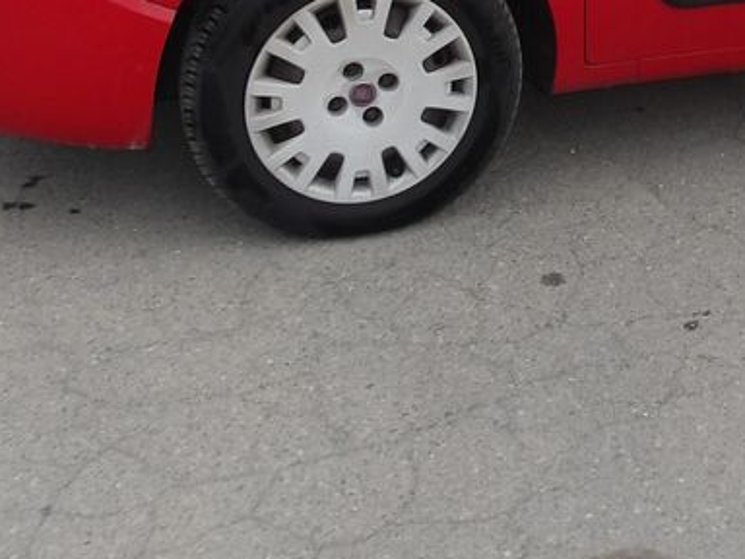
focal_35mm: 72
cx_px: 739
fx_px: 1550
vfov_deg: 19.0
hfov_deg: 25.7
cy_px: -157
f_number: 3
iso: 100
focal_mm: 4.9
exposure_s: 1/454
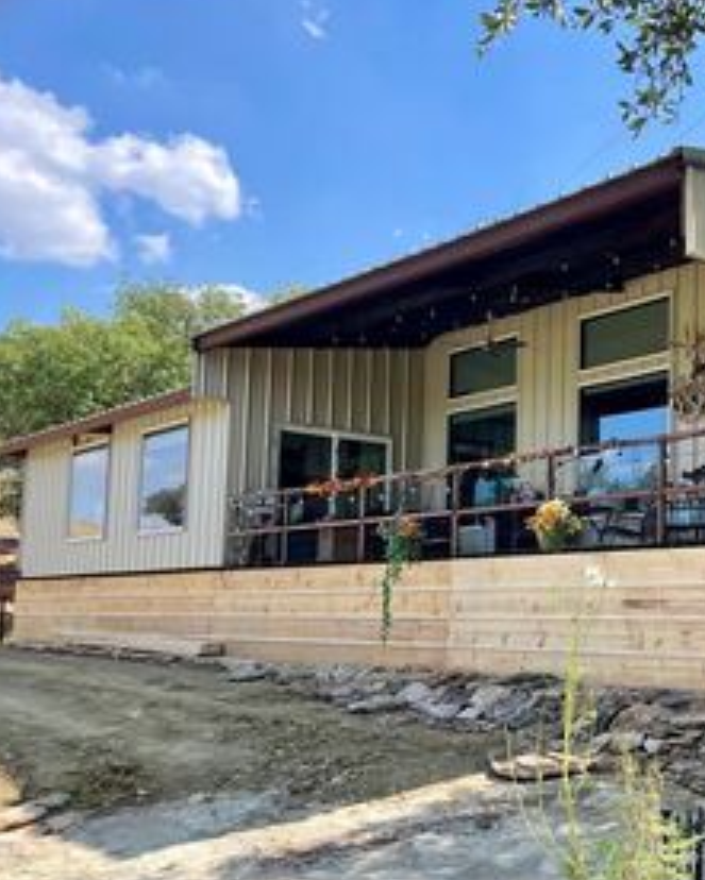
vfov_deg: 40.2
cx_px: 628
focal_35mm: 46
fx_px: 1199
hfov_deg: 31.3
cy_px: 521
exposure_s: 1/1642
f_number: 1.6
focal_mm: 4.2
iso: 32
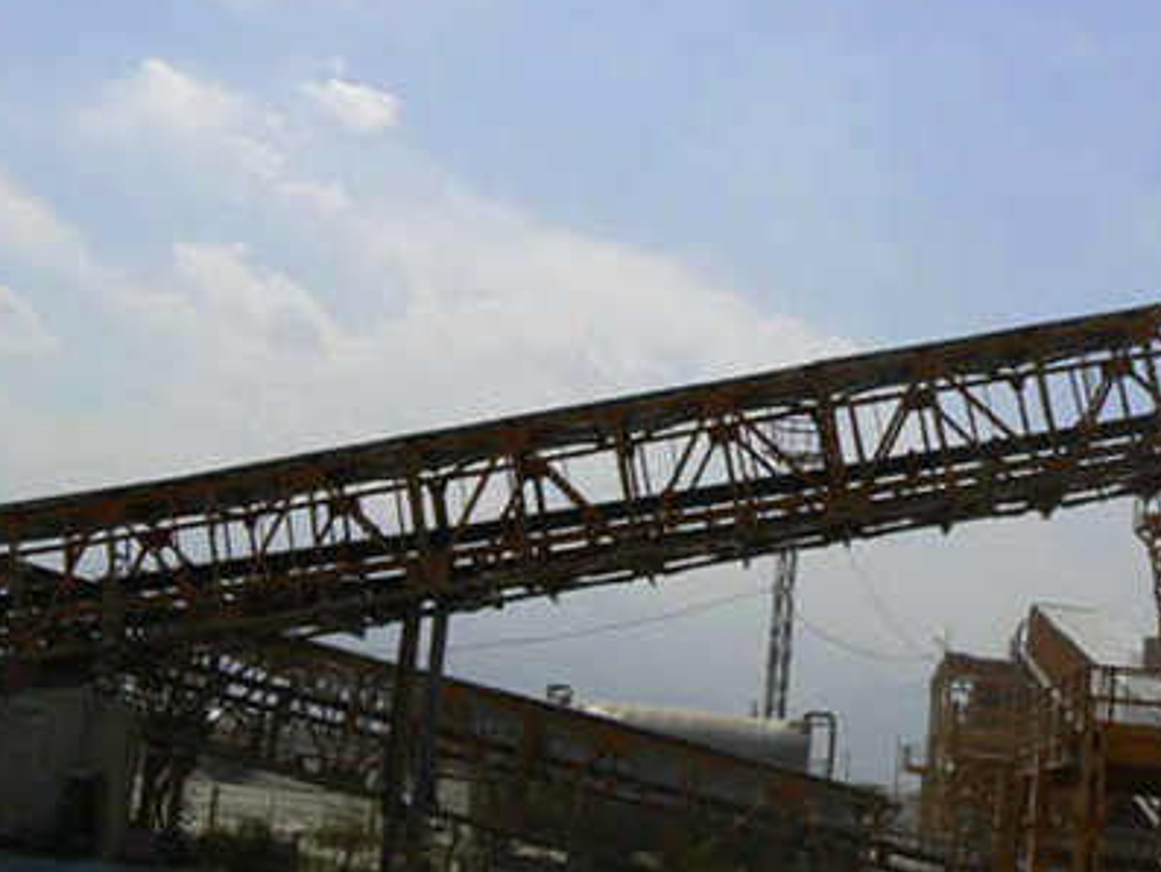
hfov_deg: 29.8
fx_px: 2181
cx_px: 566
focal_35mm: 65
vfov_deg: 22.6
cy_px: 449
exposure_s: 1/1000
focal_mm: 9.6
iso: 80
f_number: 8
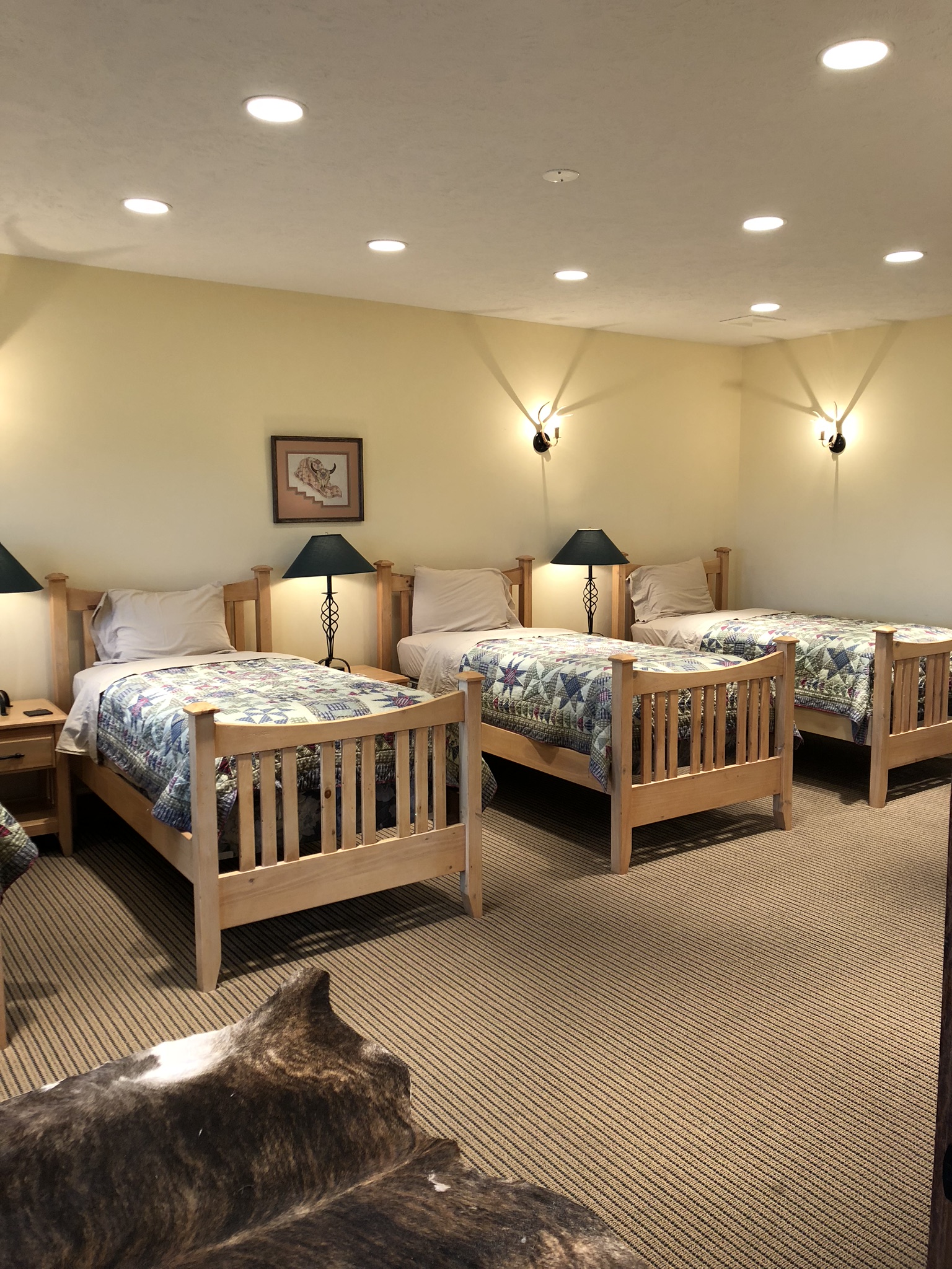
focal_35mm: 28
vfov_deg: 63.4
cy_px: 634
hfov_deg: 49.7
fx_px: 1027
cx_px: 476
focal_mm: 3.99
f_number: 1.8
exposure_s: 1/24
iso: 32
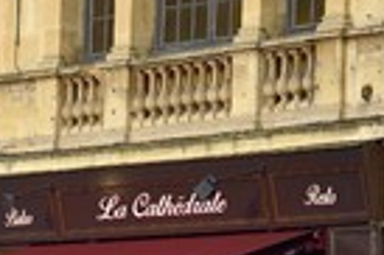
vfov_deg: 3.9
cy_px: 261
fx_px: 3782
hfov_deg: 5.8
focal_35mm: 355
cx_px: -193
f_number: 8
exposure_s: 1/200
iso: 200
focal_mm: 116
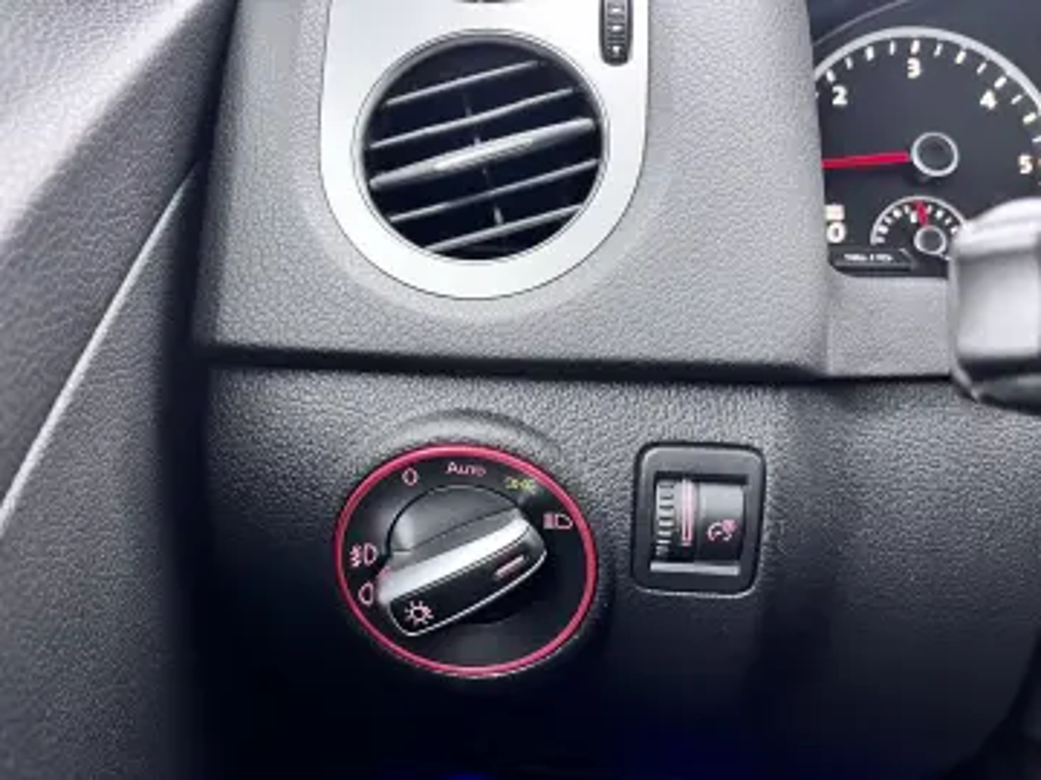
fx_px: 782
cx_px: 520
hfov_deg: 67.3
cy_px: 390
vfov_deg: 53.1
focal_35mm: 26
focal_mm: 5.1
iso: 320
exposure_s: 1/50
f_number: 1.6
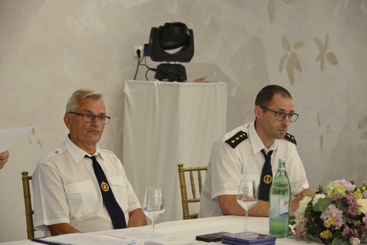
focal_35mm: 105
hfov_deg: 19.5
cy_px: 122
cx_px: 184
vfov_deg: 13.0
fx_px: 1070
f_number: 5.3
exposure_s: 1/125
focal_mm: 105
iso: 4500
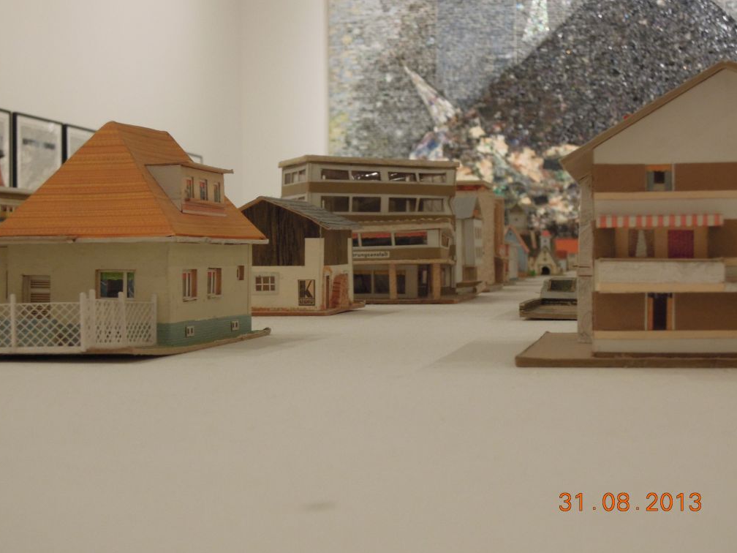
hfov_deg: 30.7
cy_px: 280
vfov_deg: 23.3
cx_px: 364
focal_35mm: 63
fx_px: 1341
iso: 400
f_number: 4.2
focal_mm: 11.1
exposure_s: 1/25
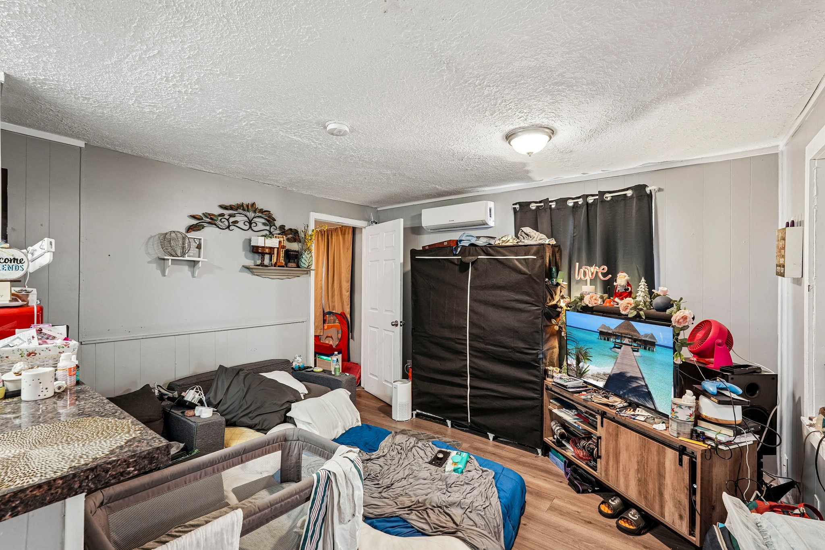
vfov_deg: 73.7
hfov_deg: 96.7
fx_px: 367
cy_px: 275
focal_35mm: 16
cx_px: 412
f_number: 8
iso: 400
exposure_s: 1/2
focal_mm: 16
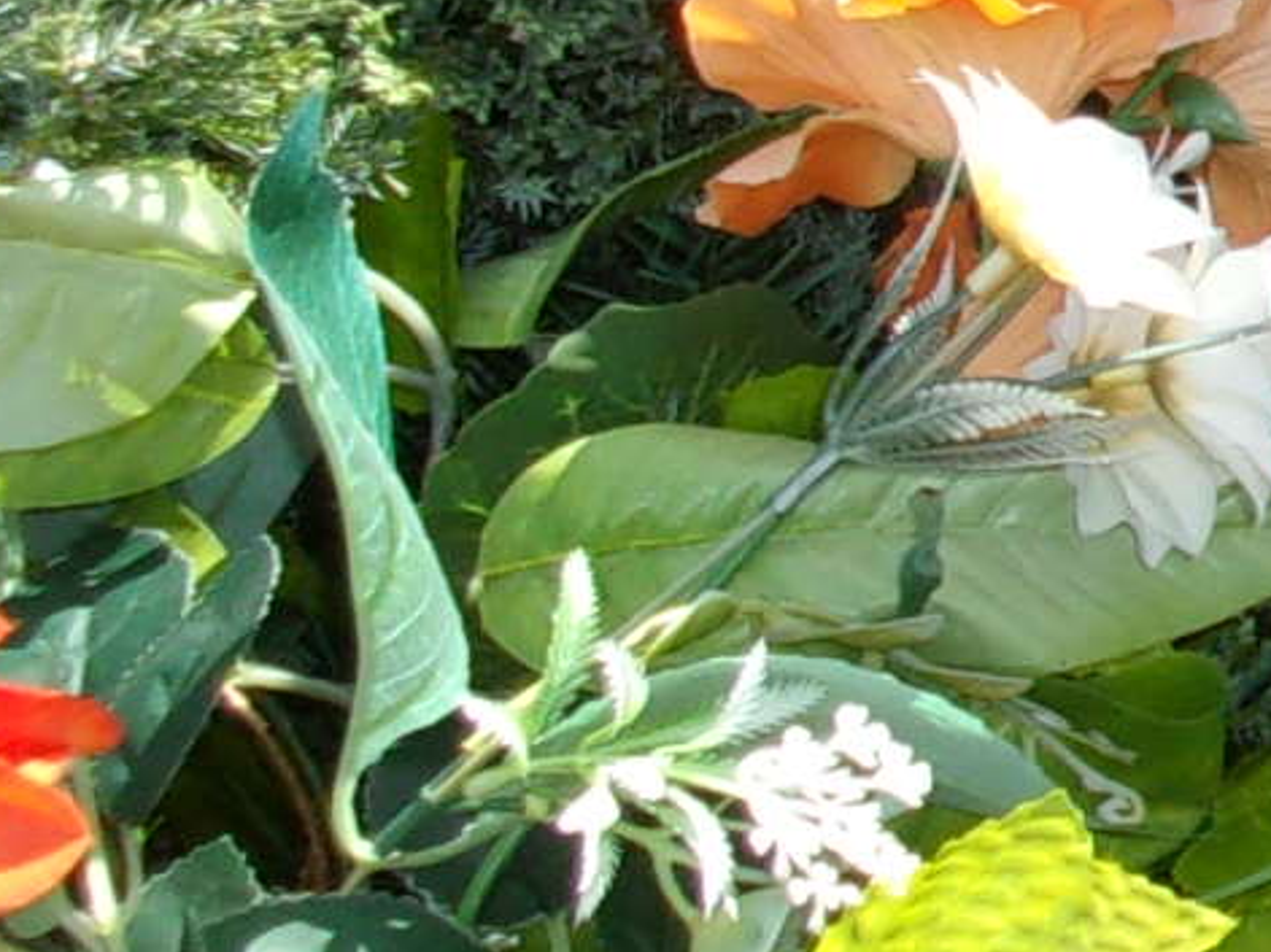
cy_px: 216
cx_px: 2858
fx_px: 5653
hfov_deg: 11.1
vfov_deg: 9.6
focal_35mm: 154
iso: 80
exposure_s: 1/240
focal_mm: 5.1
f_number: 3.9
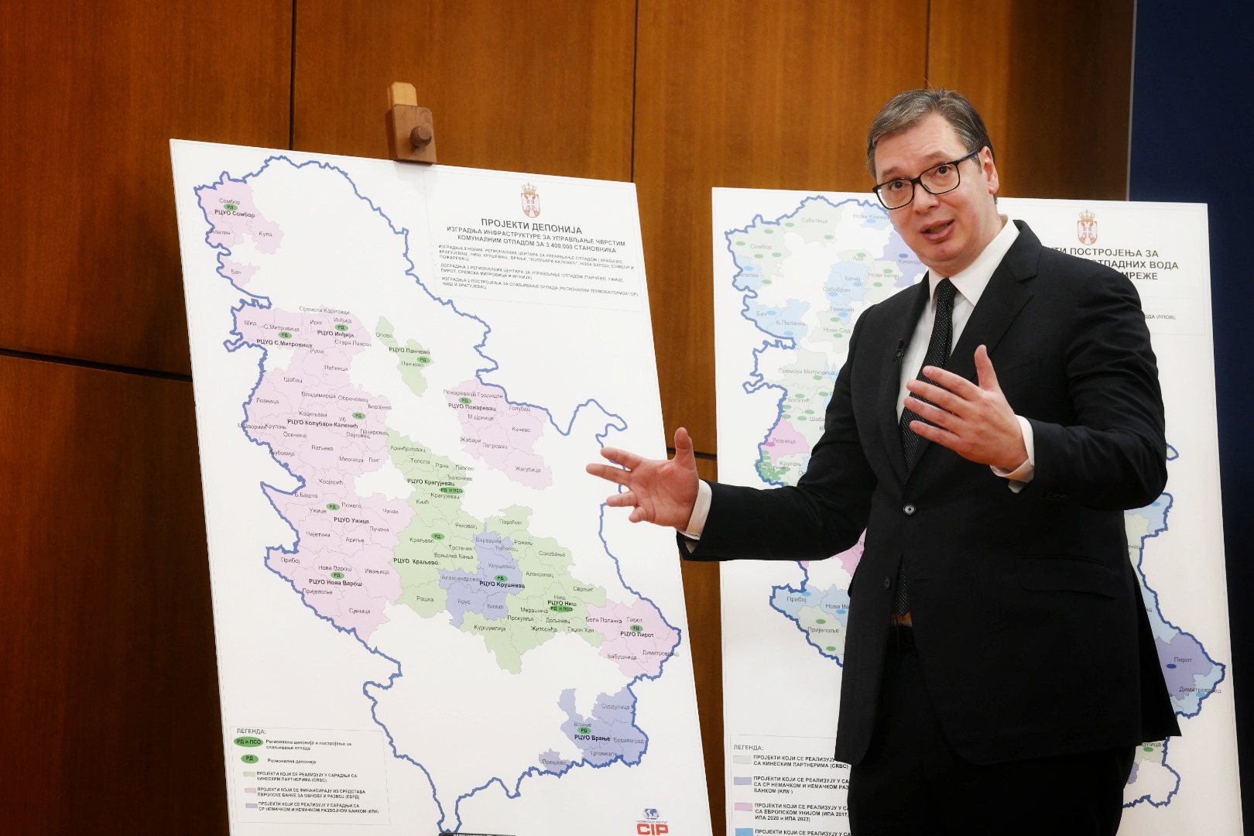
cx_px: 627
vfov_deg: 7.6
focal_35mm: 180
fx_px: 6270
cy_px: 418
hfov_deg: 11.4
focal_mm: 180
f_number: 6.3
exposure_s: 1/320
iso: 4000
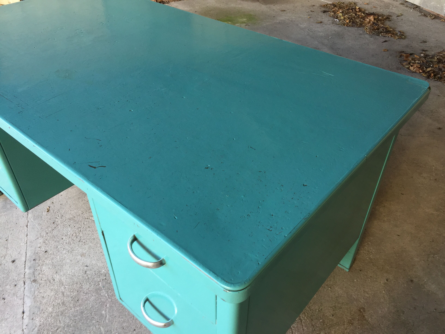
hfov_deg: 61.7
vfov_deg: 48.2
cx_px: 222
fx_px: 373
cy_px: 167
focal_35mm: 29
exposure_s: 1/50
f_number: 2.2
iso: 40
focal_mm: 4.15
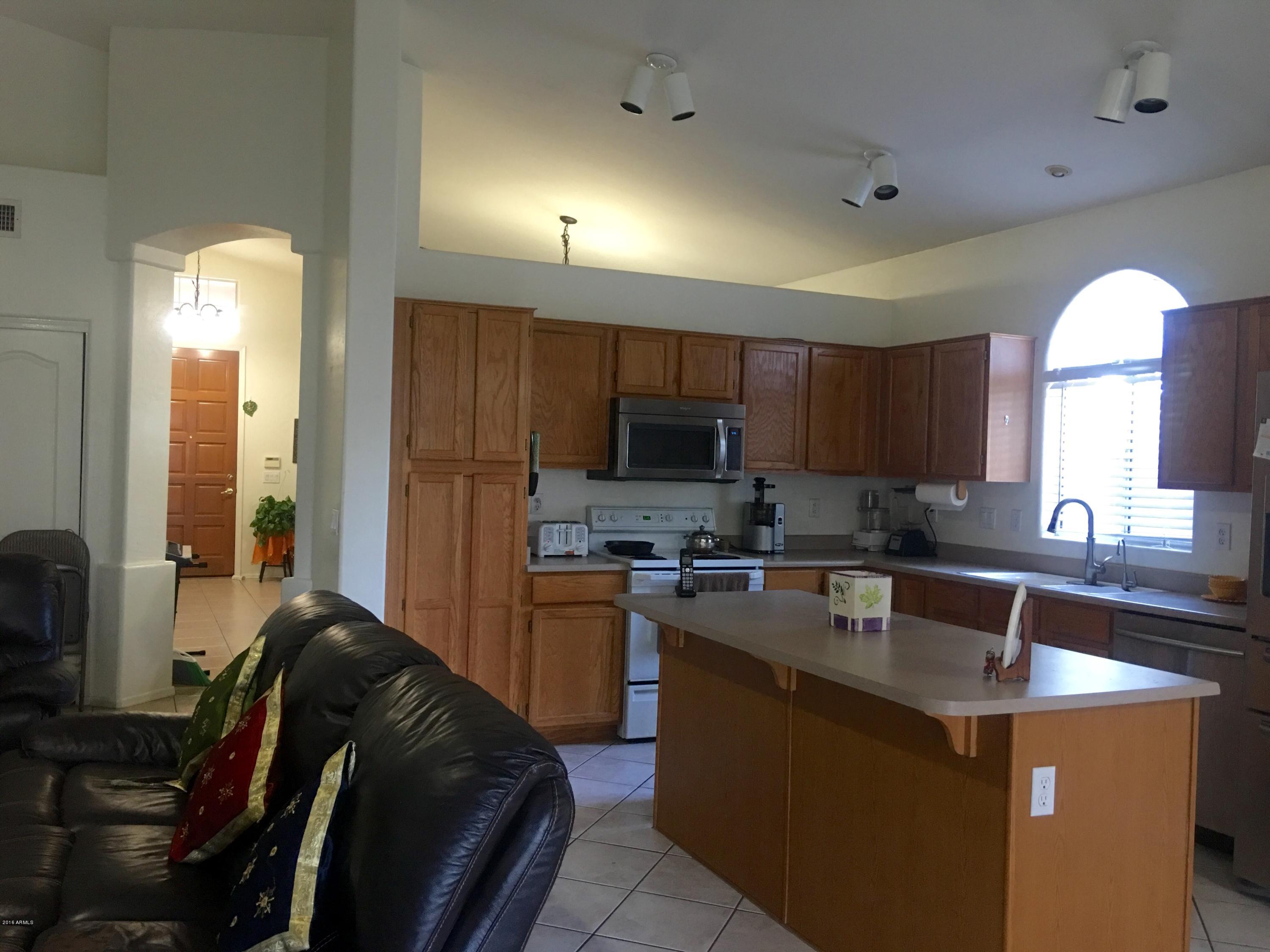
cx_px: 635
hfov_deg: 61.7
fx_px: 1064
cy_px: 476
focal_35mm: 29
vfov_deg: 48.2
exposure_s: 1/10
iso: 80
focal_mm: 4.15
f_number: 2.2
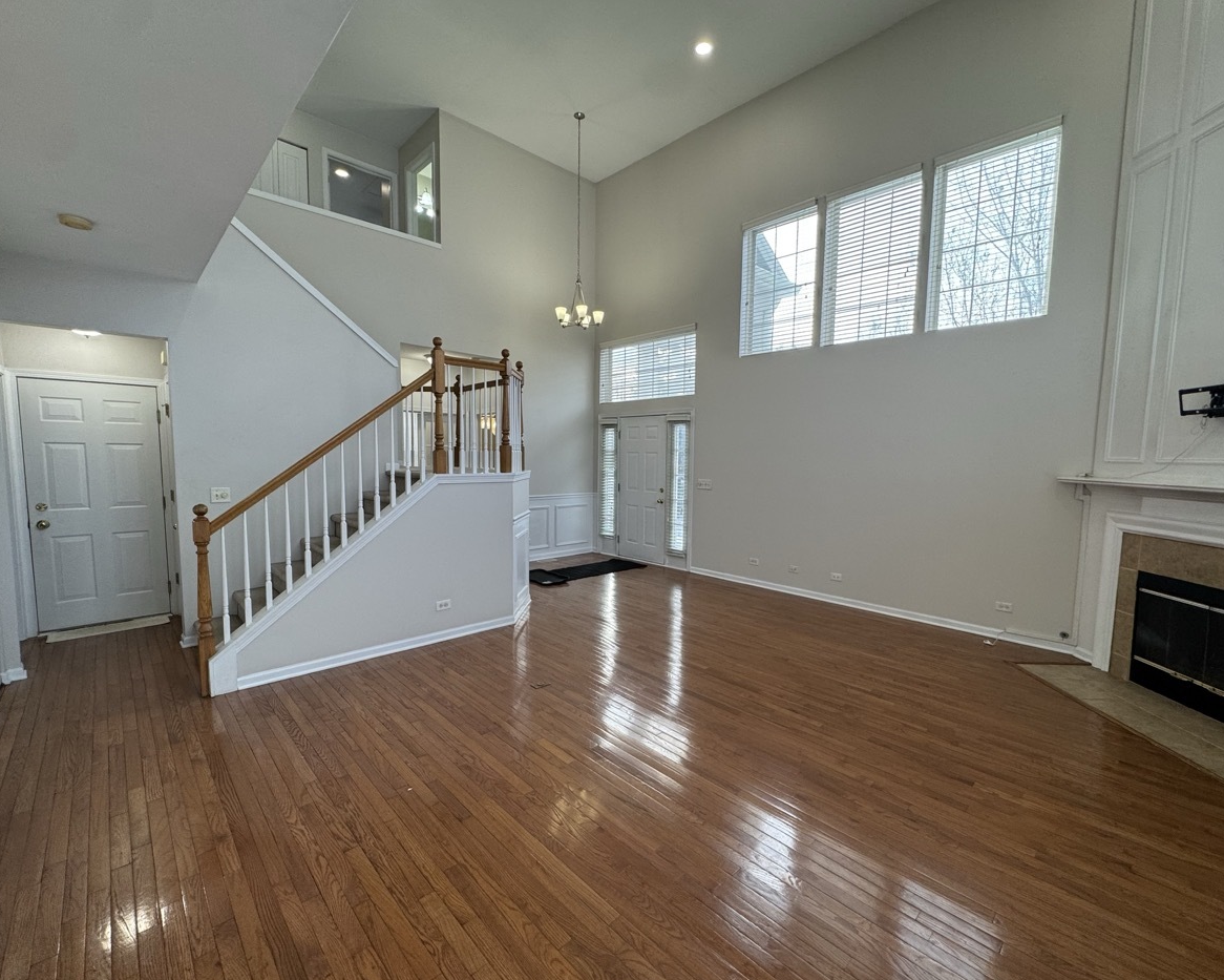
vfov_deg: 84.0
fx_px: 543
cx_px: 632
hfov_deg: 96.8
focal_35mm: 15
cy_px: 503
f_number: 2.2
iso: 100
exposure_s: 1/120
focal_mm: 2.22
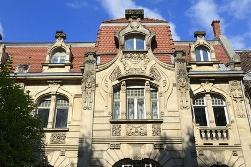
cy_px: 84
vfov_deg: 35.1
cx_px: 126
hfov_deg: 50.7
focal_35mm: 38
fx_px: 265
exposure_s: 1/250
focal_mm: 38
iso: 200
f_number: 13
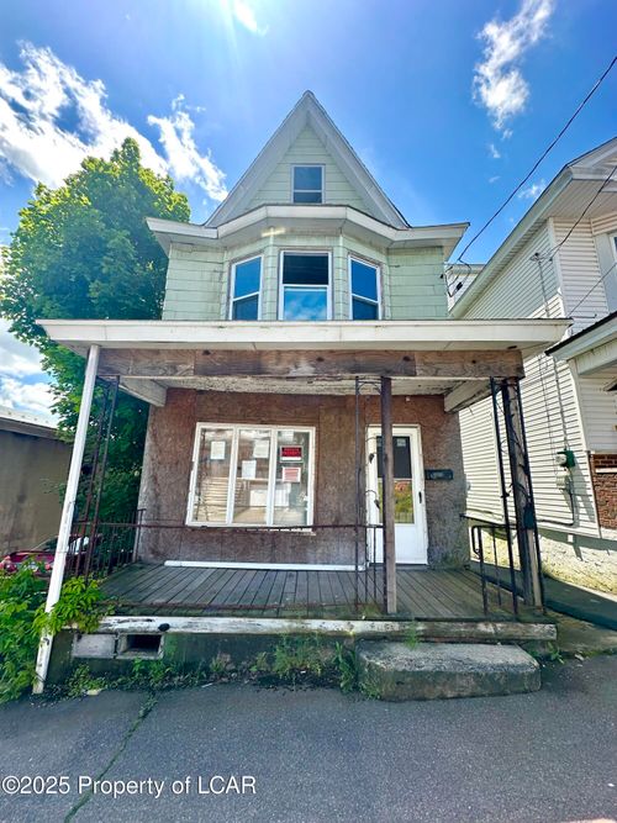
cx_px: 308
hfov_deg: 85.7
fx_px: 333
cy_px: 412
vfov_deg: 102.1
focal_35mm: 14
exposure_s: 1/796
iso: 40
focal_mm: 2.22
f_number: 2.2
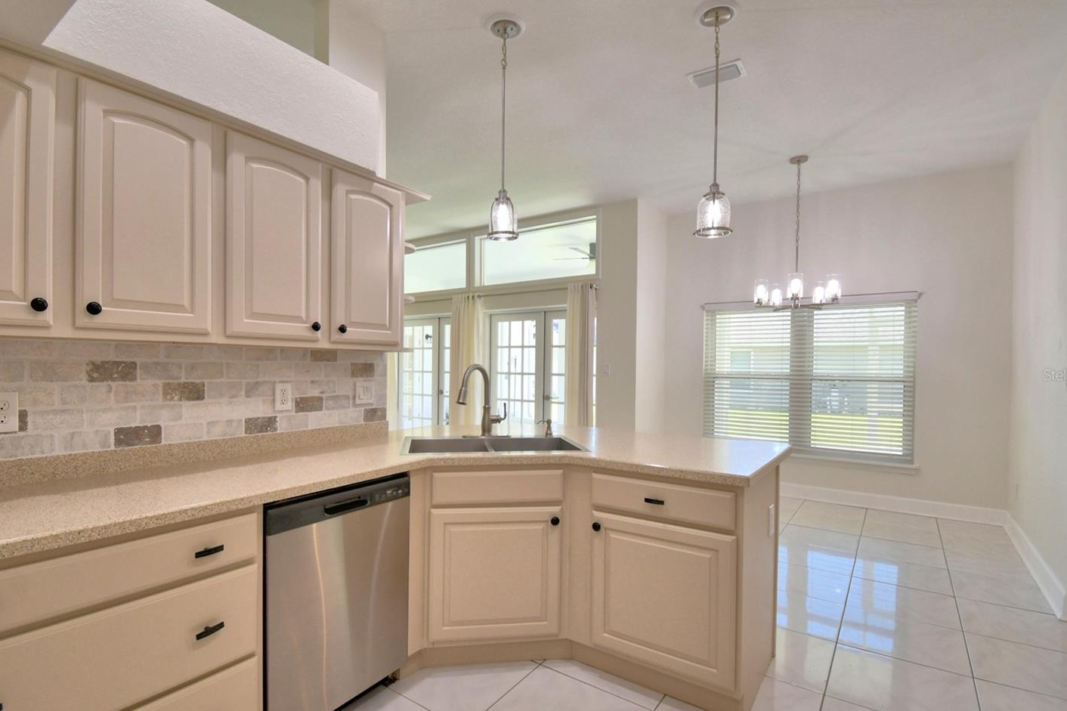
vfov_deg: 70.4
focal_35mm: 17
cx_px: 506
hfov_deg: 93.2
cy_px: 375
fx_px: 504
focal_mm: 10
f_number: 4.5
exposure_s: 1/125
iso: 360
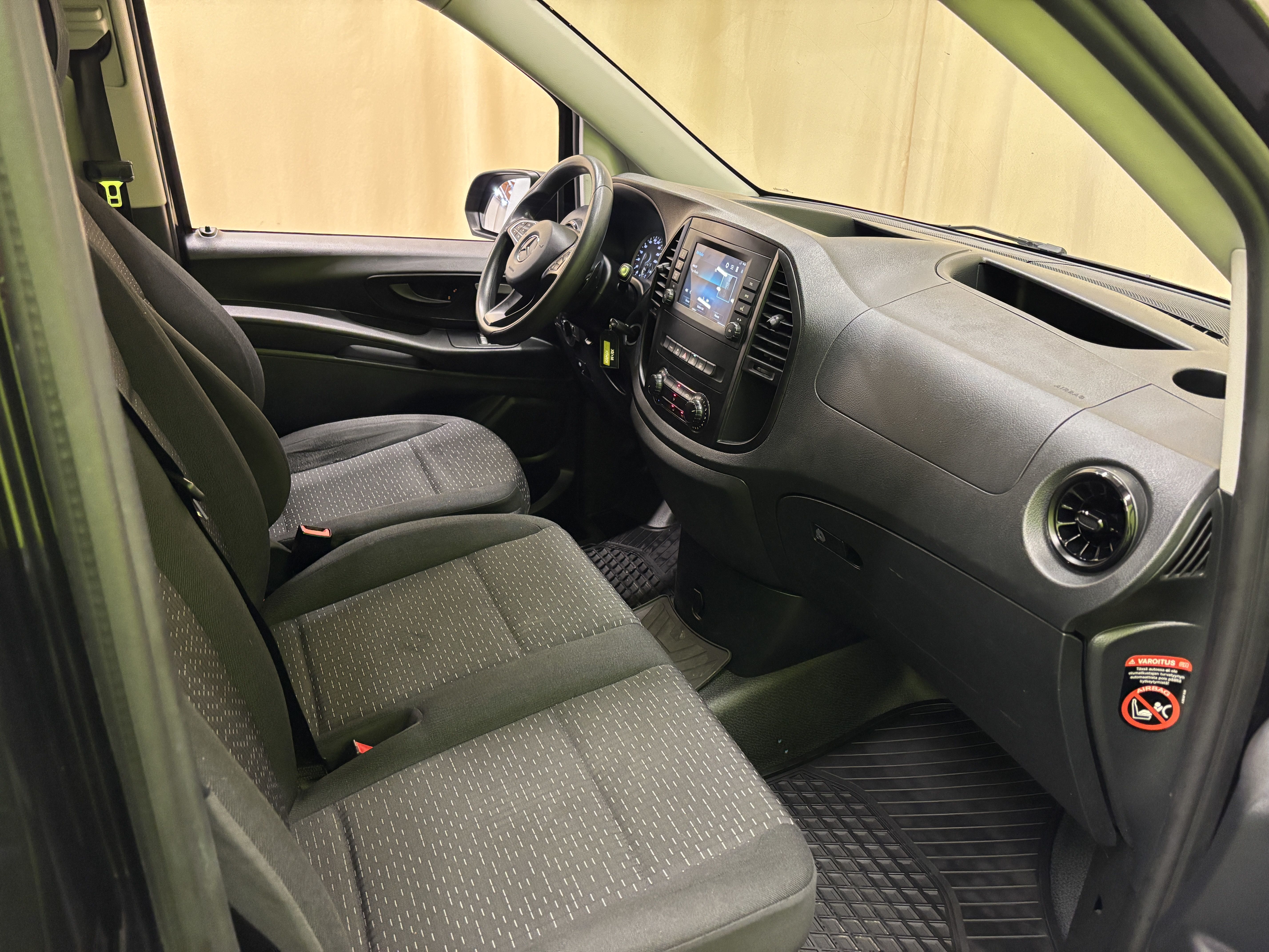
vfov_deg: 53.1
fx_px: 953
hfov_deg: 67.3
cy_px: 476
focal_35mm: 26
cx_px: 634
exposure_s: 1/50
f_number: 1.6
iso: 500
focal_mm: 5.96
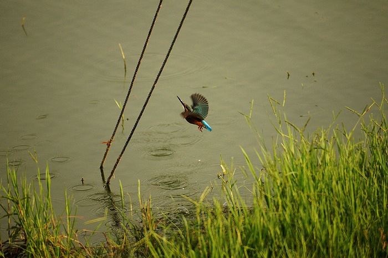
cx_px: 194
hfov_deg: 2.8
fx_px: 8074
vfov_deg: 1.8
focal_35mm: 750
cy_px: 129
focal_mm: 500
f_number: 8
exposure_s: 1/1250
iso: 800
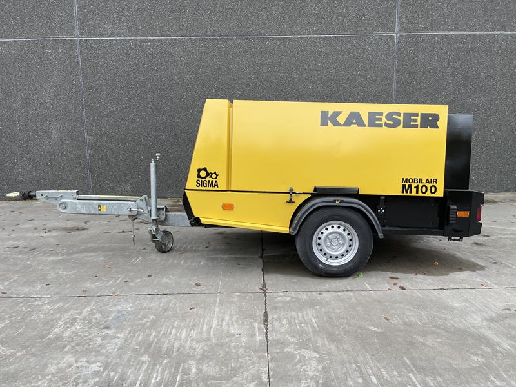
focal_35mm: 26
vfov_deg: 53.1
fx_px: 388
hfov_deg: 67.3
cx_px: 258
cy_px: 194
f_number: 1.6
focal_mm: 5.1
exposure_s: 1/278
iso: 32
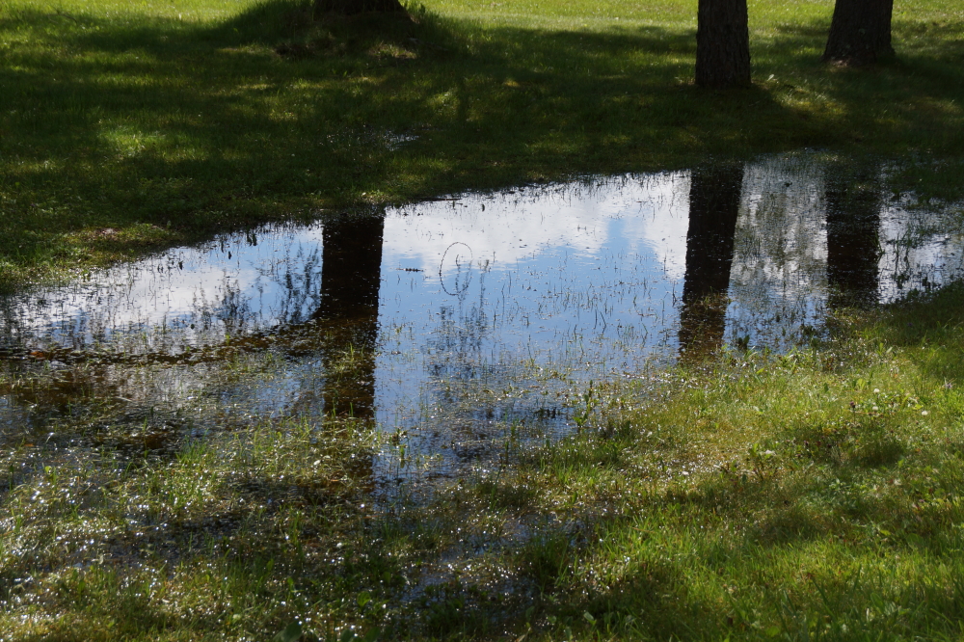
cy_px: 321
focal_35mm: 82
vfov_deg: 16.5
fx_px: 2208
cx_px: 482
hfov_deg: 24.6
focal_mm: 55
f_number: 5.6
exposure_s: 1/160
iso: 100
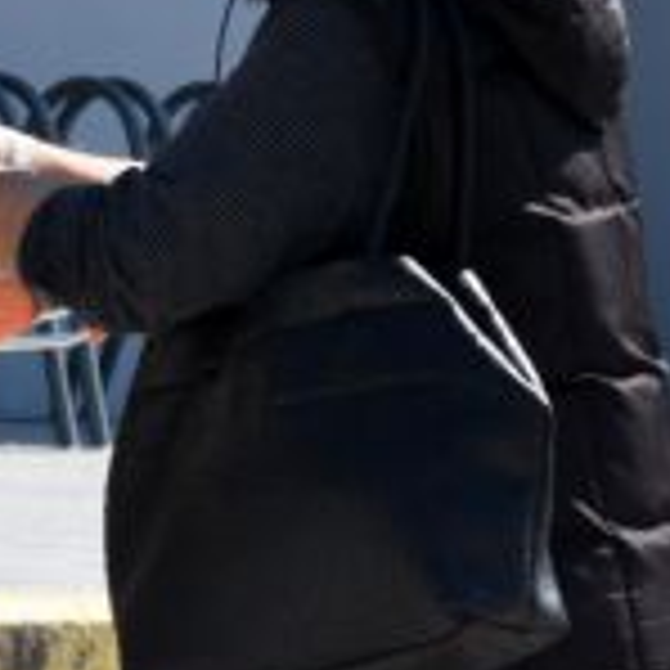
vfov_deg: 3.2
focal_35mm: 549
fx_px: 12022
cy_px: 106
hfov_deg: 3.2
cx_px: 247
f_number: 9
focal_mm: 100
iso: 800
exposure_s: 1/800
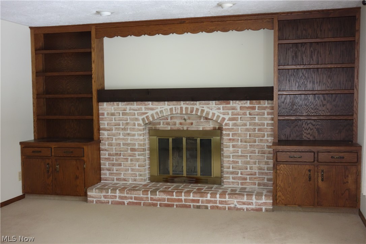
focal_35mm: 43
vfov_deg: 31.2
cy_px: 122
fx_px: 437
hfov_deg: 45.4
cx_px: 183
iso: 800
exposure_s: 1/30
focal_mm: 15.82
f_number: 3.2
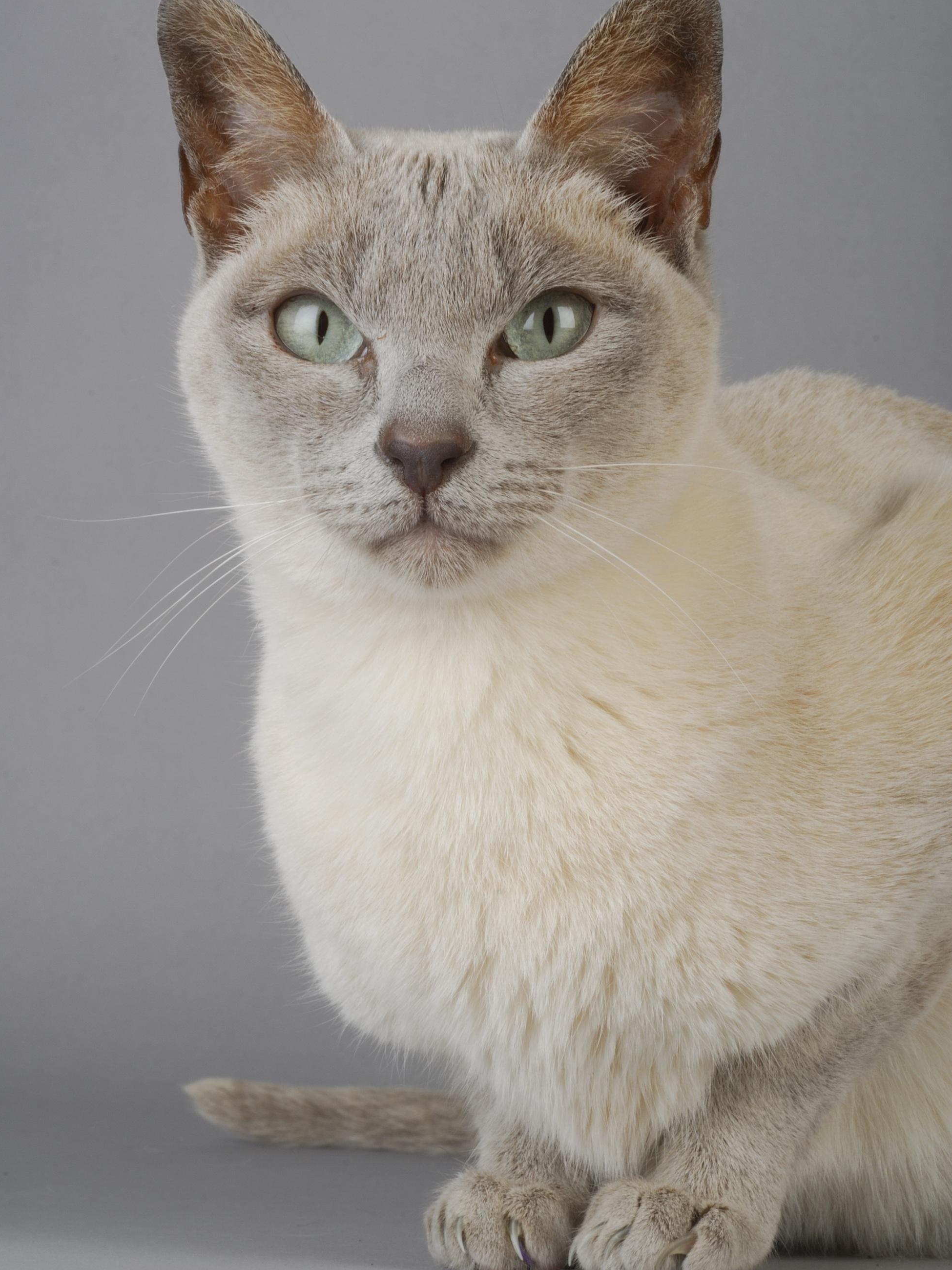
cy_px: 614
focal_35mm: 100
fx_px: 3667
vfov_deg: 19.6
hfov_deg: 14.8
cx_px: 473
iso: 100
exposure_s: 1/250
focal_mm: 60
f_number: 29
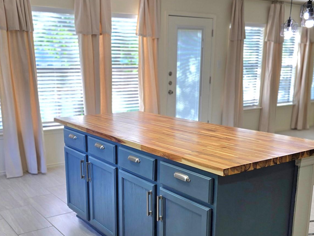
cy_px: 165
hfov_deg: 45.7
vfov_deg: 34.7
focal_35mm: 41
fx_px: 372
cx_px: 141
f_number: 1.7
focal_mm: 6.3
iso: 50
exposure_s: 1/120
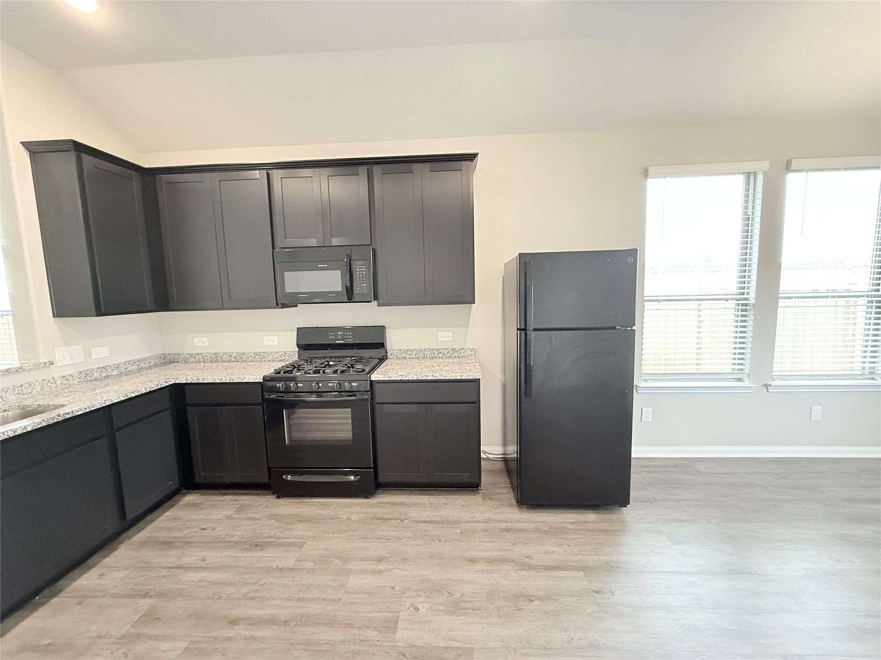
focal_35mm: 14
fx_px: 356
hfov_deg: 102.1
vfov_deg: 85.7
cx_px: 440
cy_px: 330
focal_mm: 2.22
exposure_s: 1/60
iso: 640
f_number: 2.2
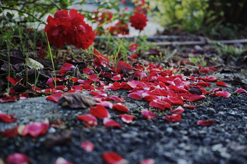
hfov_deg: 43.6
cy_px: 82
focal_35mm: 45
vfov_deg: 29.9
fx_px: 309
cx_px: 124
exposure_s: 1/200
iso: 250
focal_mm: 30
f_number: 2.8
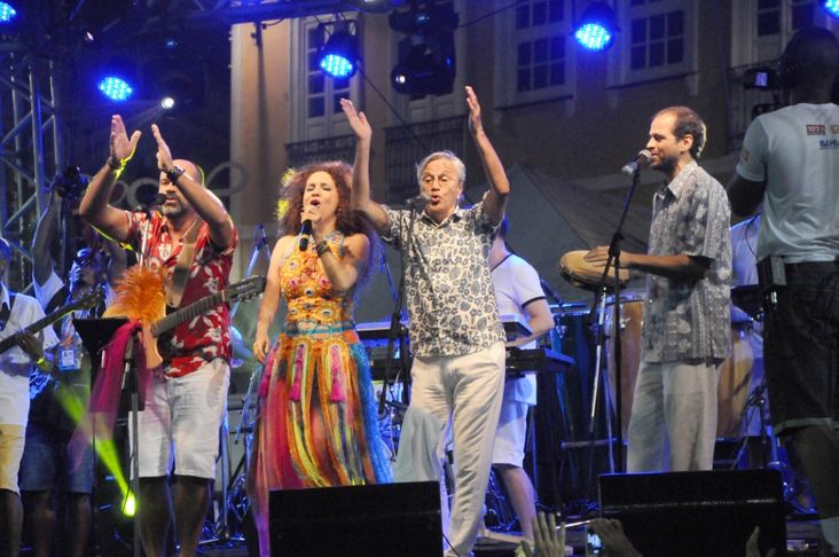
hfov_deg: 13.1
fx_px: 3666
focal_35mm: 158
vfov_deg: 8.7
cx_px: 420
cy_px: 278
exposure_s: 1/250
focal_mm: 105
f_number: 5.6
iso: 3200
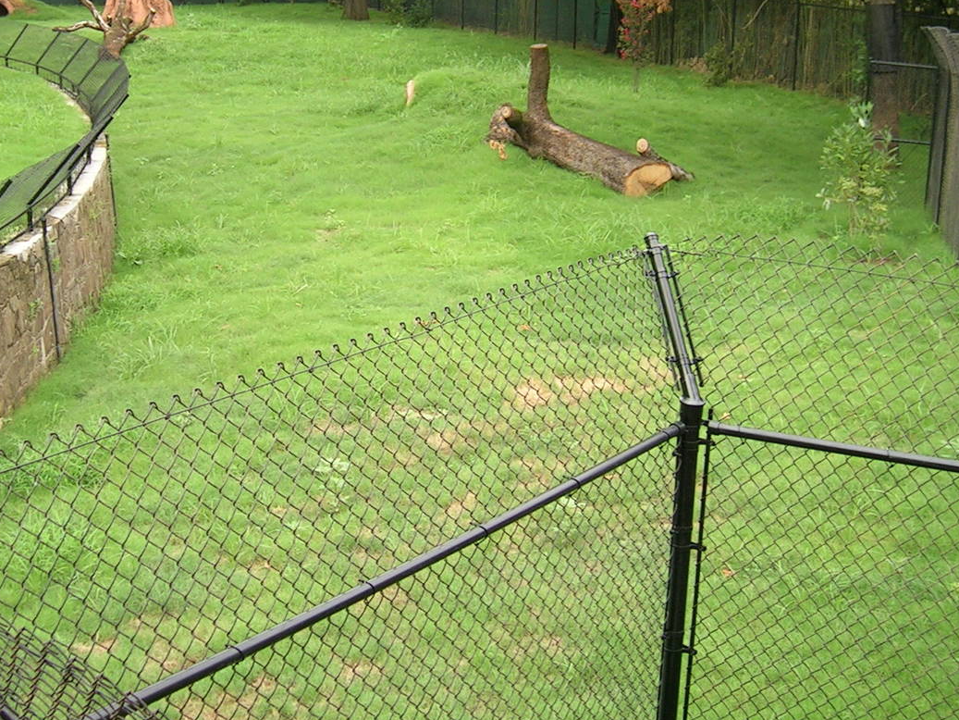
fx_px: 1496
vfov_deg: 26.9
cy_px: 257
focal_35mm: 54
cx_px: 370
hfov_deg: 35.4
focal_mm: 5.4
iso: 50
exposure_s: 1/225
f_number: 2.8
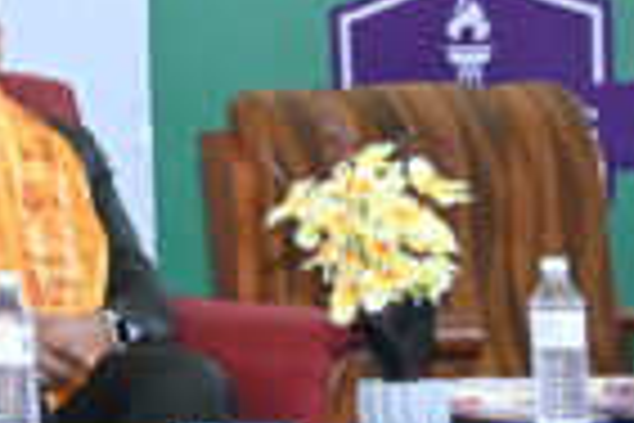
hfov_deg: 9.3
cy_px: -56
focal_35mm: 191
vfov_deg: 7.1
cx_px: -1021
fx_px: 3363
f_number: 4
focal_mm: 35
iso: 3200
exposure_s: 1/160
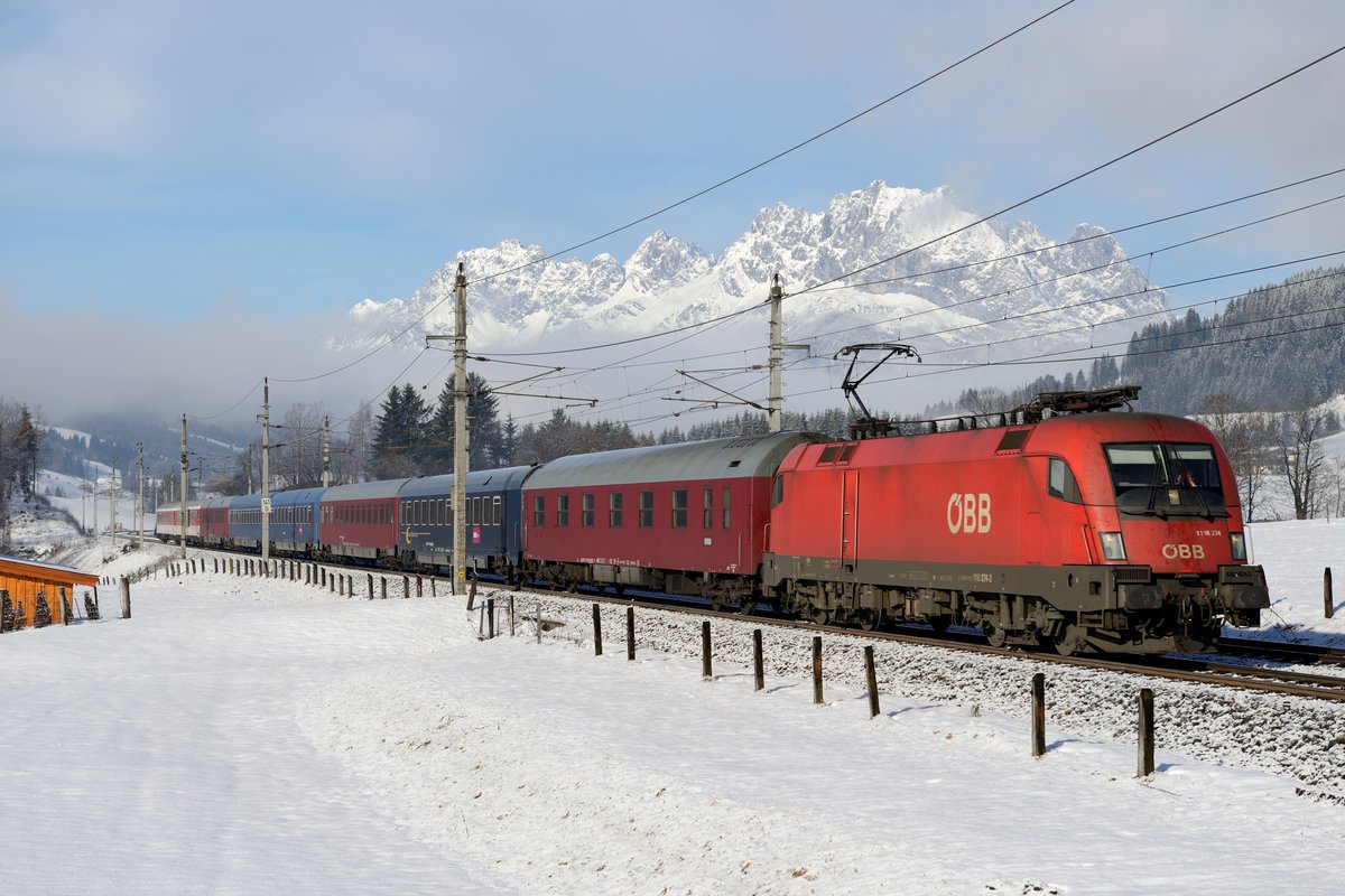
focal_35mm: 70
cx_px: 672
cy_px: 448
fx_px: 2615
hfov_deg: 28.8
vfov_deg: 19.5
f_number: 7.1
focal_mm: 70
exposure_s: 1/1600
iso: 200
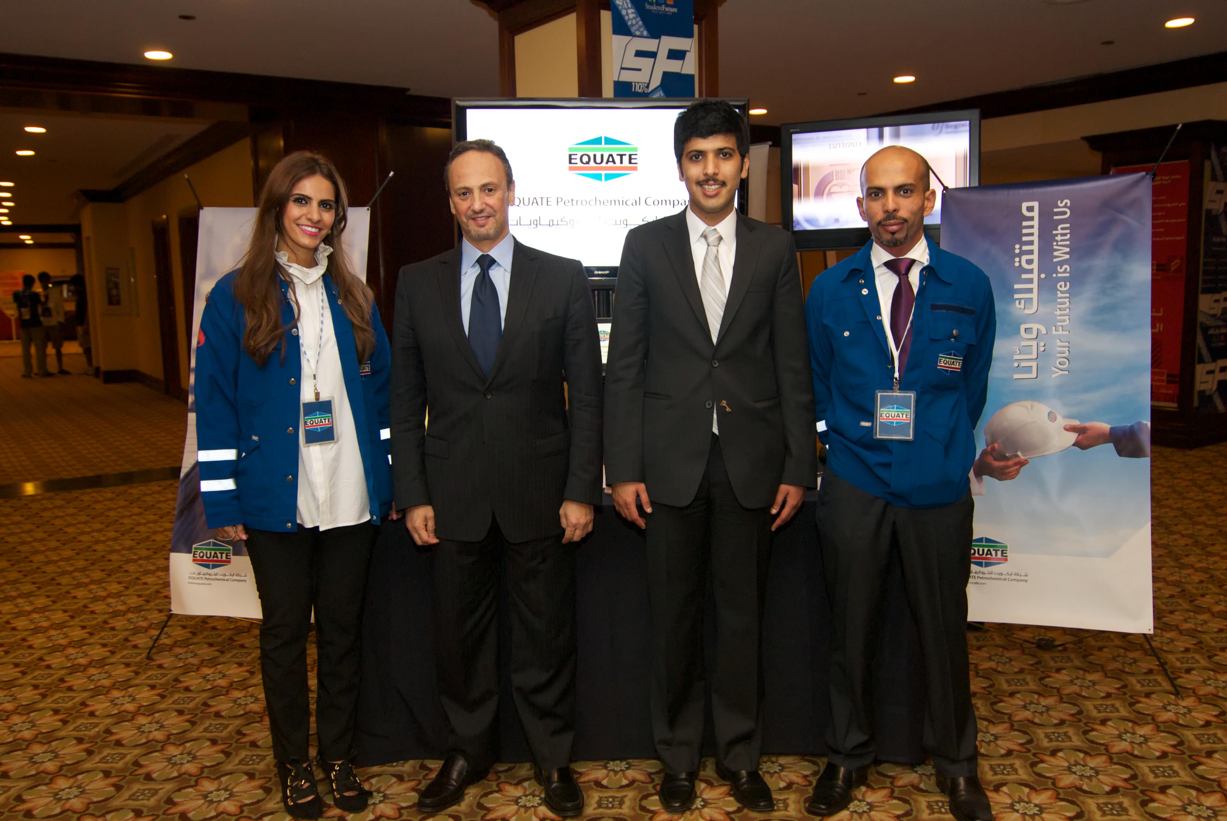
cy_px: 410
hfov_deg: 61.9
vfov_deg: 43.7
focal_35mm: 30
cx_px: 614
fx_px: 1024
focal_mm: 20
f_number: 4
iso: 400
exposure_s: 1/40
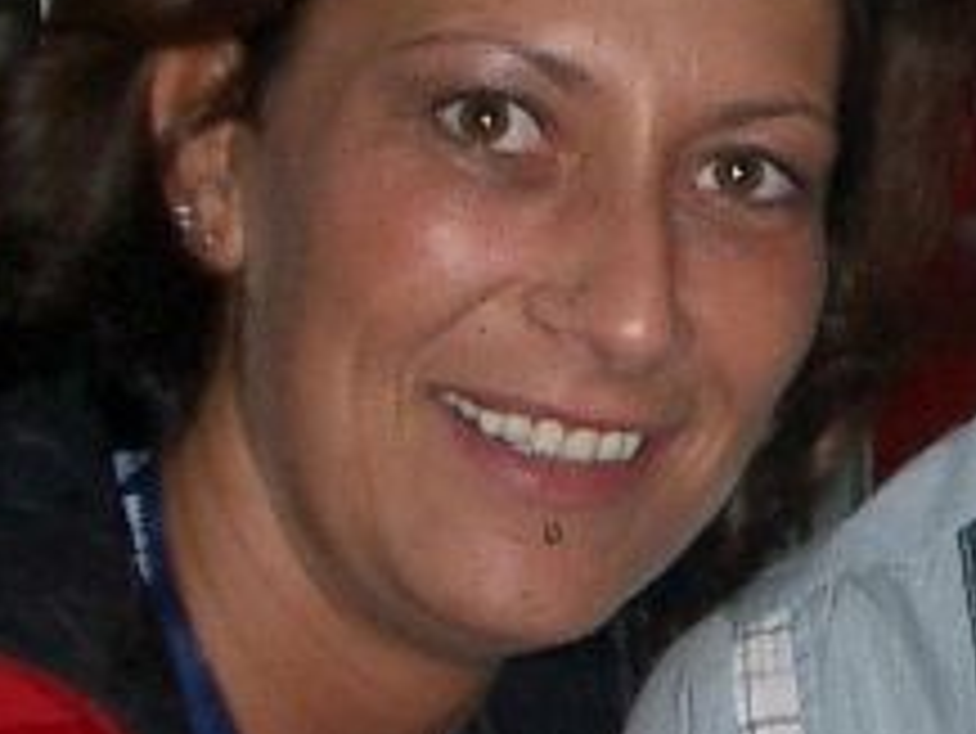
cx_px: 1745
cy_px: 189
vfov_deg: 9.0
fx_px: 4655
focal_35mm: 165
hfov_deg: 11.2
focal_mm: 5.8
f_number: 2.6
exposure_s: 1/40
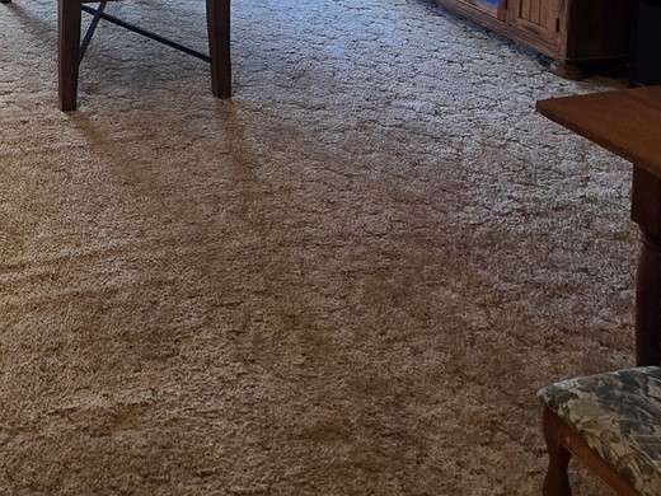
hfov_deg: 42.1
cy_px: -256
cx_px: 39
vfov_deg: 26.0
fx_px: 764
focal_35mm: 40
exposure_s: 1/60
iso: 320
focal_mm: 2.2
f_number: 2.2
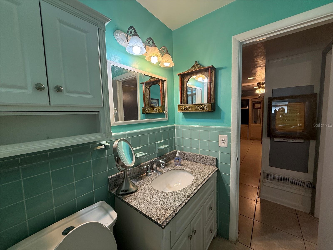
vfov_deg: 85.7
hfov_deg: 102.1
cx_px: 166
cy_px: 125
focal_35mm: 14
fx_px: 135
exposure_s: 1/120
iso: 125
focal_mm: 2.22
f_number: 2.2
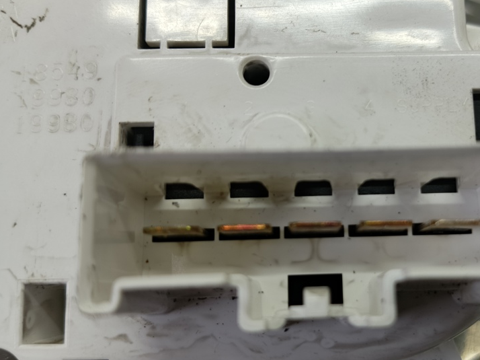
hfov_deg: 53.9
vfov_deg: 42.9
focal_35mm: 33
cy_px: 185
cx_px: 331
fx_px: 457
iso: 77
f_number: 1.6
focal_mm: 4.11
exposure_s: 1/33.3
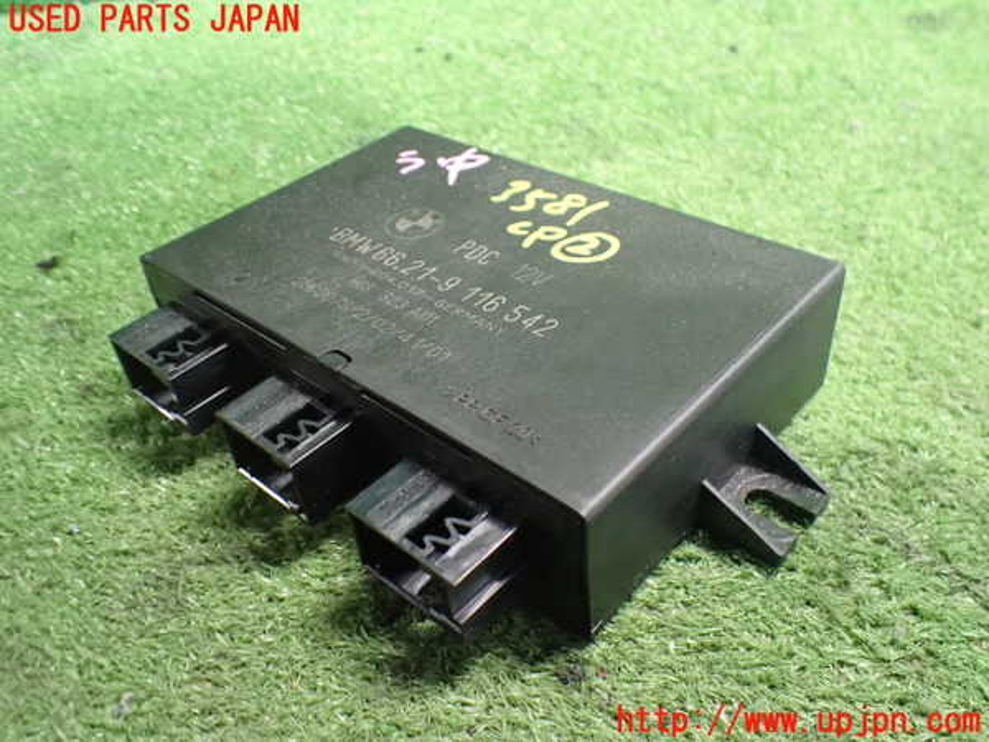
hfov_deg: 60.0
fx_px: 857
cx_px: 494
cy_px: 371
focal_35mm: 30
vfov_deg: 46.8
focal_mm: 5.4
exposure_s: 1/30
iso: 1250
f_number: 2.3
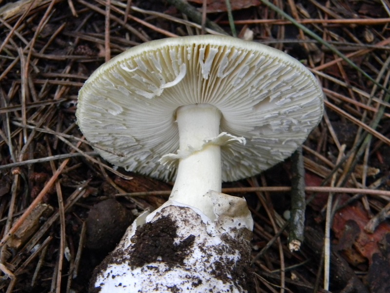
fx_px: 755
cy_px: 146
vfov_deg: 21.9
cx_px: 195
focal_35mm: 67
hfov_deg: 29.0
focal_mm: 12.2
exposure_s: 1/7
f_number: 4.3
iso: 400
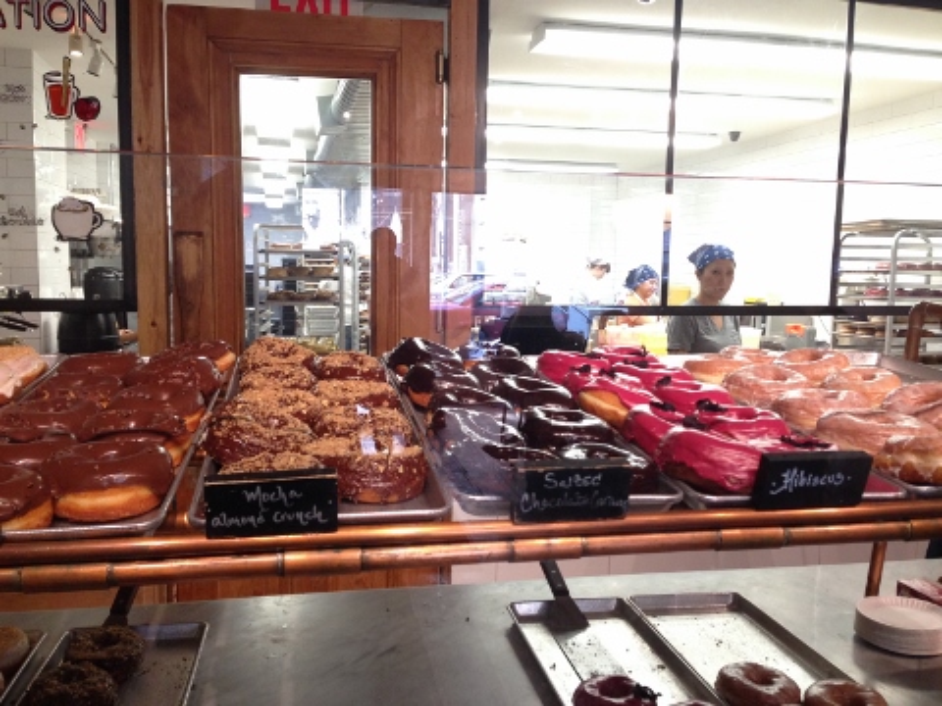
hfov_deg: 55.4
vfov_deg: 42.9
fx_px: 898
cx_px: 471
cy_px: 353
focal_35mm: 33
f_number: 2.4
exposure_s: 1/20
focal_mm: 4.12
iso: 125
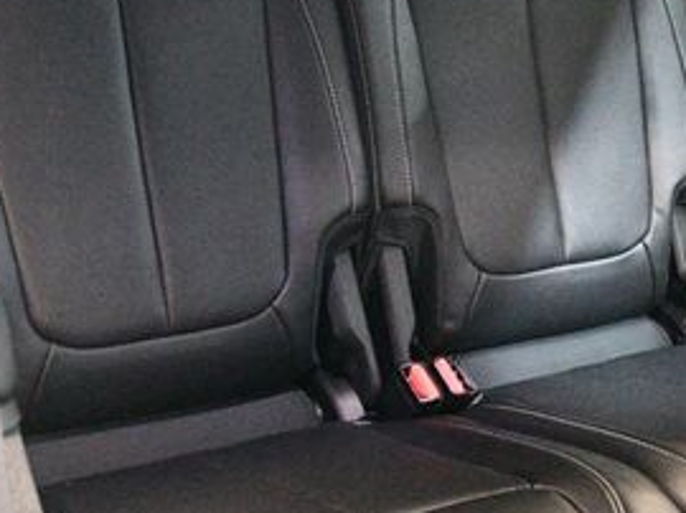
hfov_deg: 21.9
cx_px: 493
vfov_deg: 16.6
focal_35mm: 89
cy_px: 218
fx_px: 1762
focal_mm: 26
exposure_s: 1/40
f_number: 3.8
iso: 12800
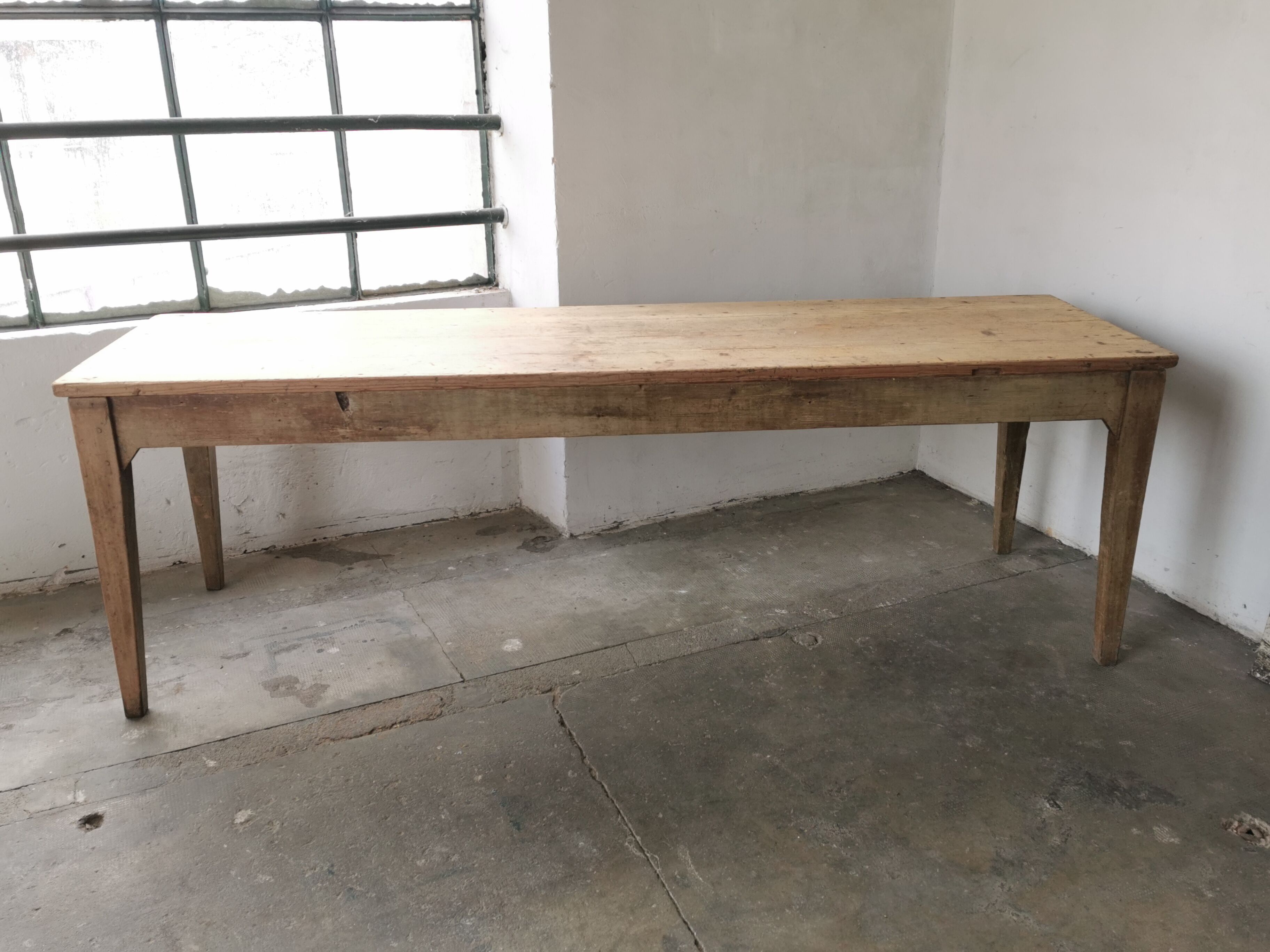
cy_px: 476
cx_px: 635
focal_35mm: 30
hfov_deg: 60.0
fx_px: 1101
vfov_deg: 46.8
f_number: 1.6
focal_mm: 5.56
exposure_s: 1/102
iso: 50
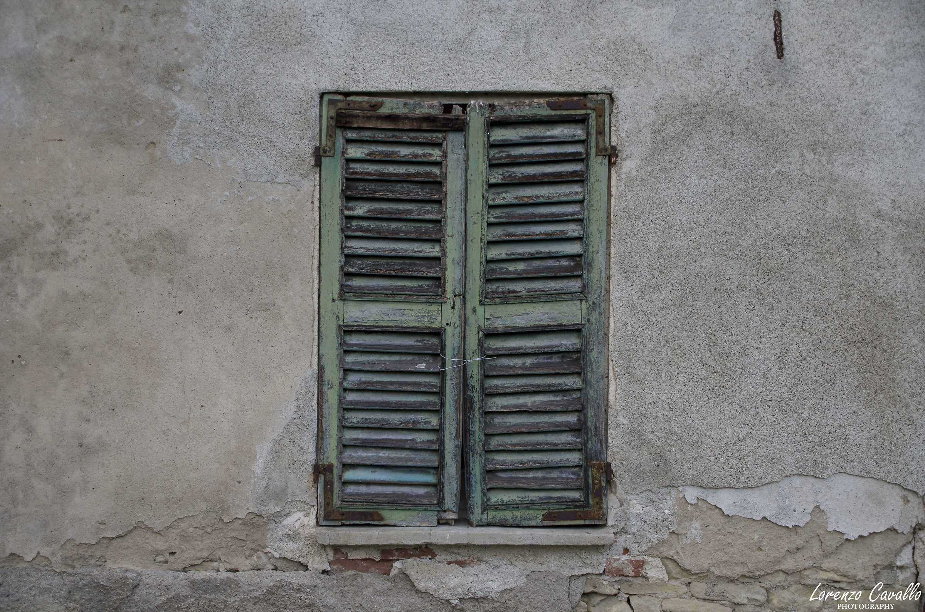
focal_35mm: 48
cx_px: 462
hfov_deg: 41.2
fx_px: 1231
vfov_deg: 27.9
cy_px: 306
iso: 400
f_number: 4.5
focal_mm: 32
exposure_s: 1/500
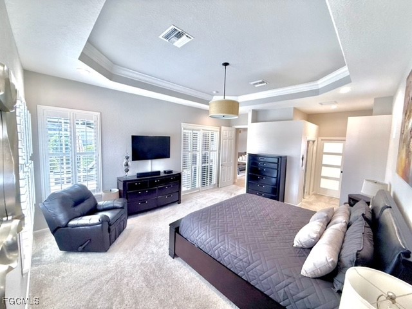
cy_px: 154
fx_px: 167
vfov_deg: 85.7
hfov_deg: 102.1
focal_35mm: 14
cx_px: 206
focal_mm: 2.22
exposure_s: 1/120
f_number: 2.2
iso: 320
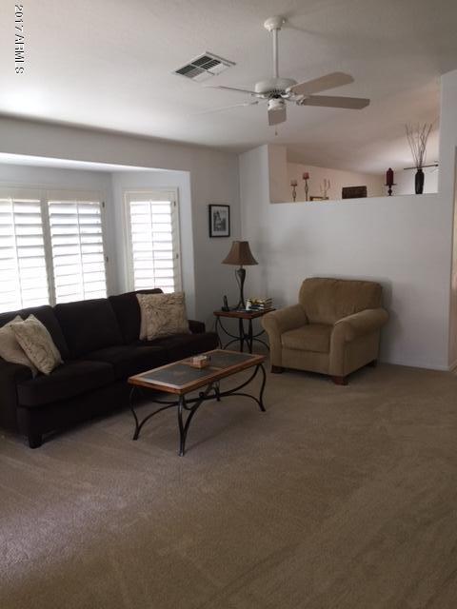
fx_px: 510
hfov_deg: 48.2
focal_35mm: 29
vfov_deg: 61.7
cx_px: 228
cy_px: 304
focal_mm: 4.15
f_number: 2.2
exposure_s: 1/30
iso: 32
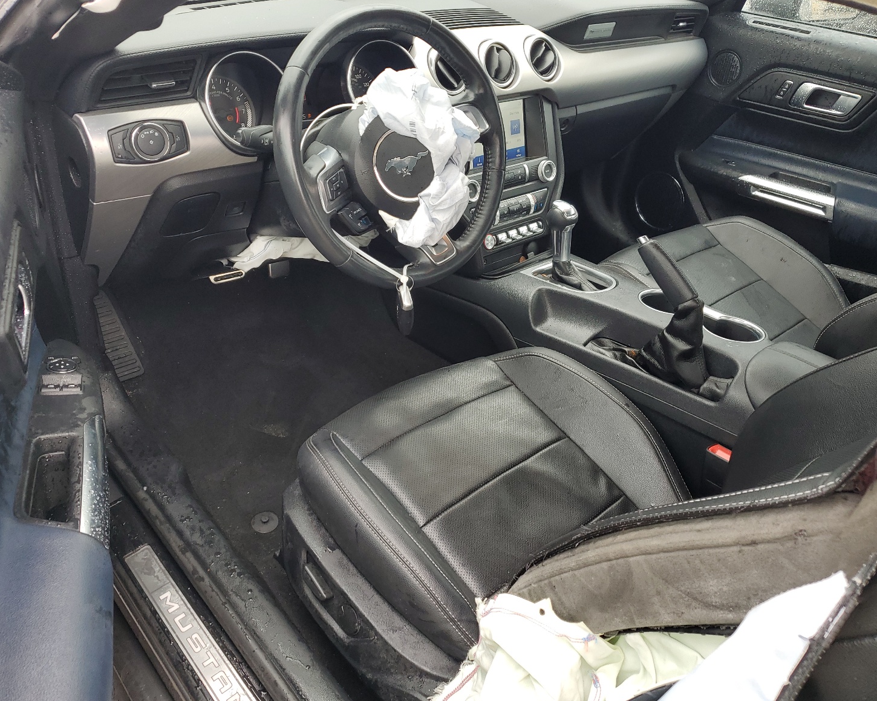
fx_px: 727
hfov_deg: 62.2
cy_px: 361
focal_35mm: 28
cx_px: 445
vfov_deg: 51.5
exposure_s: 1/172
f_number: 1.5
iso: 50
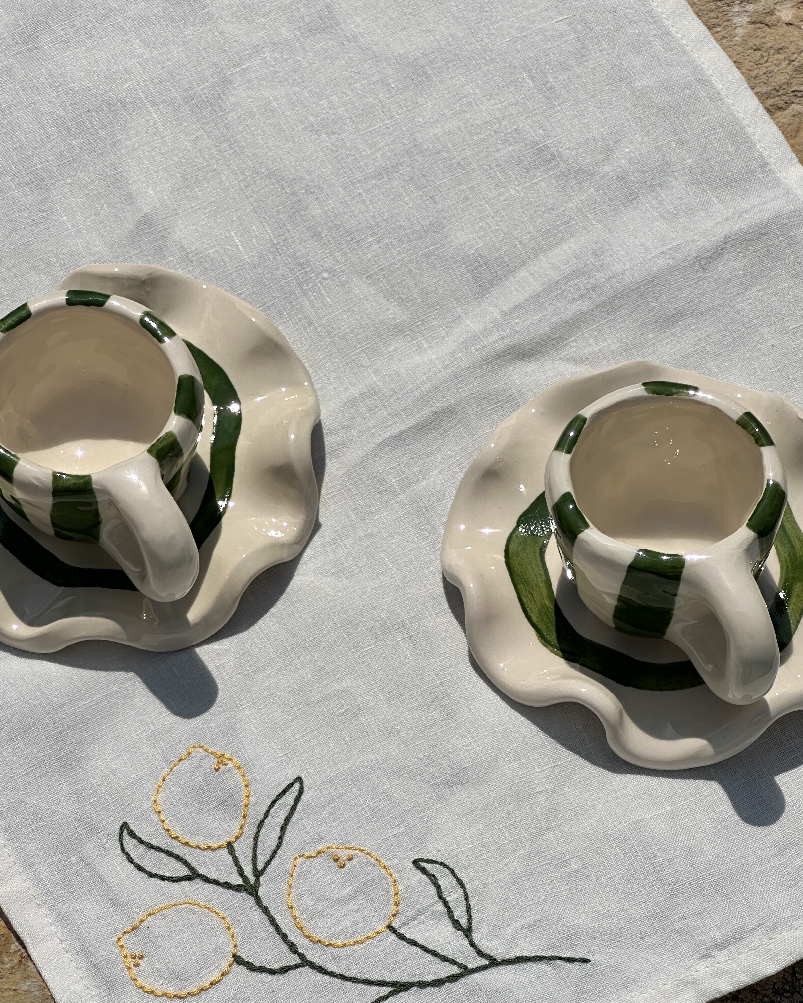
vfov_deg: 19.2
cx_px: 386
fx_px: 2971
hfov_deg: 15.4
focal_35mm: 100
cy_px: 502
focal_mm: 9
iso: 25
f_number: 2.8
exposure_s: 1/3215
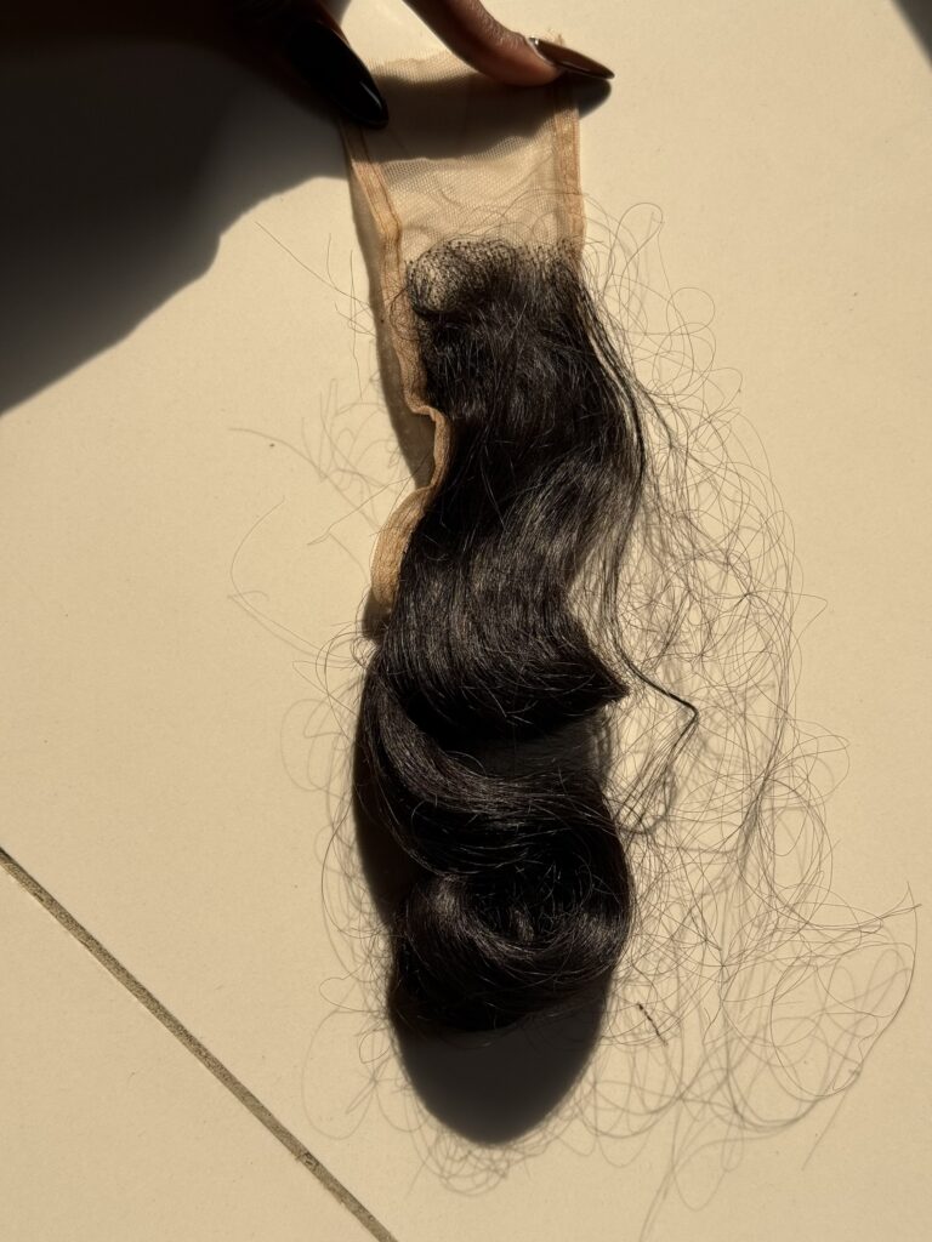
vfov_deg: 39.7
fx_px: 1723
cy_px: 621
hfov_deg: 30.3
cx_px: 466
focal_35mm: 48
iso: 64
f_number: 1.78
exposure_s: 1/1264
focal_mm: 6.76
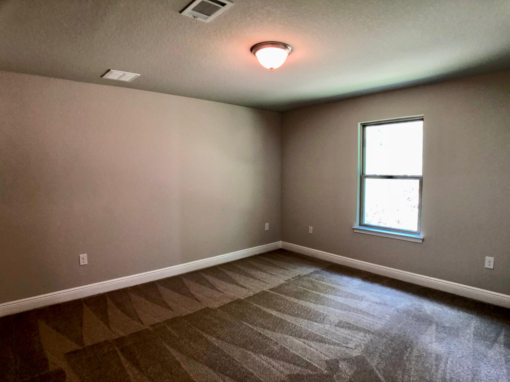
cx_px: 255
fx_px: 413
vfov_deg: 49.7
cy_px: 191
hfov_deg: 63.4
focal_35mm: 28
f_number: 1.8
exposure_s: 1/60
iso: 320
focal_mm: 4
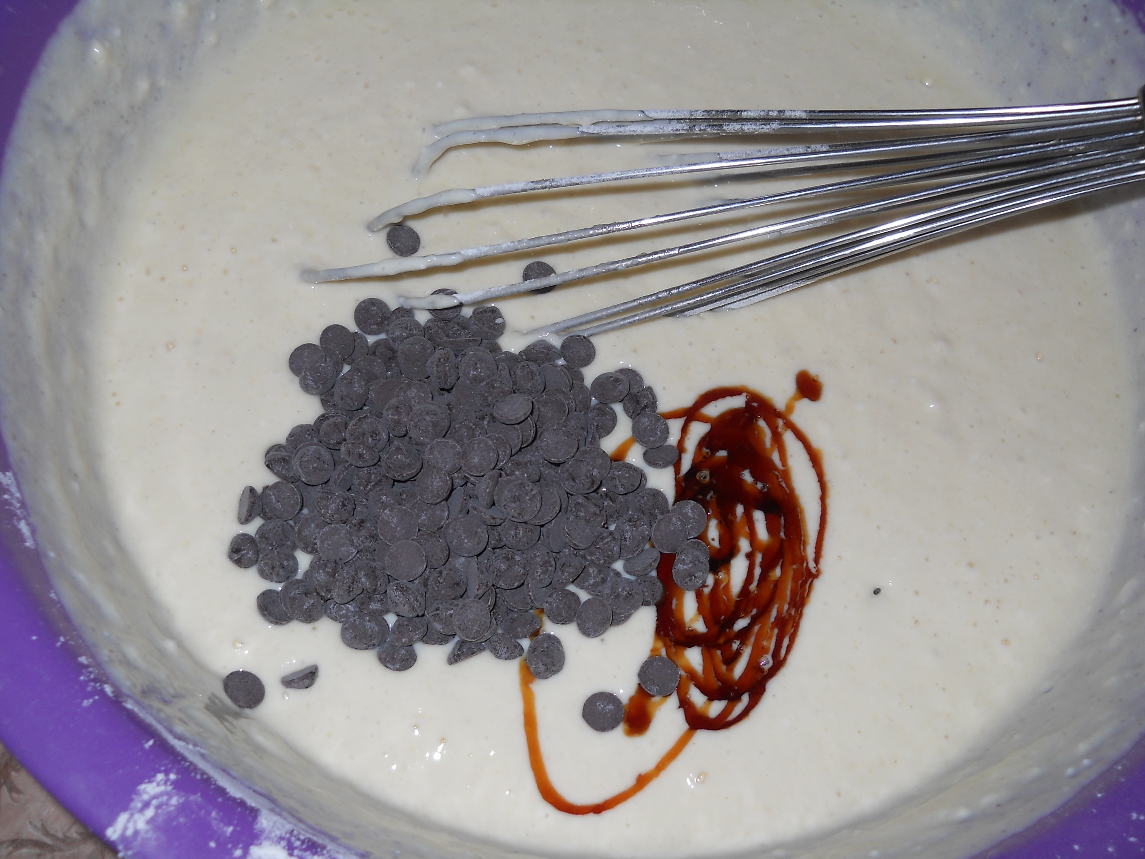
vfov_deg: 35.1
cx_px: 572
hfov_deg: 45.8
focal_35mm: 41
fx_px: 1356
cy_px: 430
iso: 80
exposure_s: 1/30
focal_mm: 6.72
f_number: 5.5
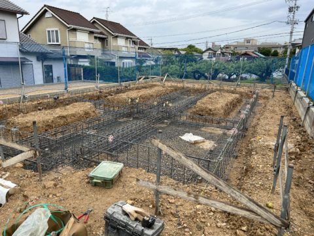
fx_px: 236
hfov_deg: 67.3
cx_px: 157
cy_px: 118
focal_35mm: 26
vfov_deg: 53.1
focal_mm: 5.7
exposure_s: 1/1724
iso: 50
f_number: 1.5
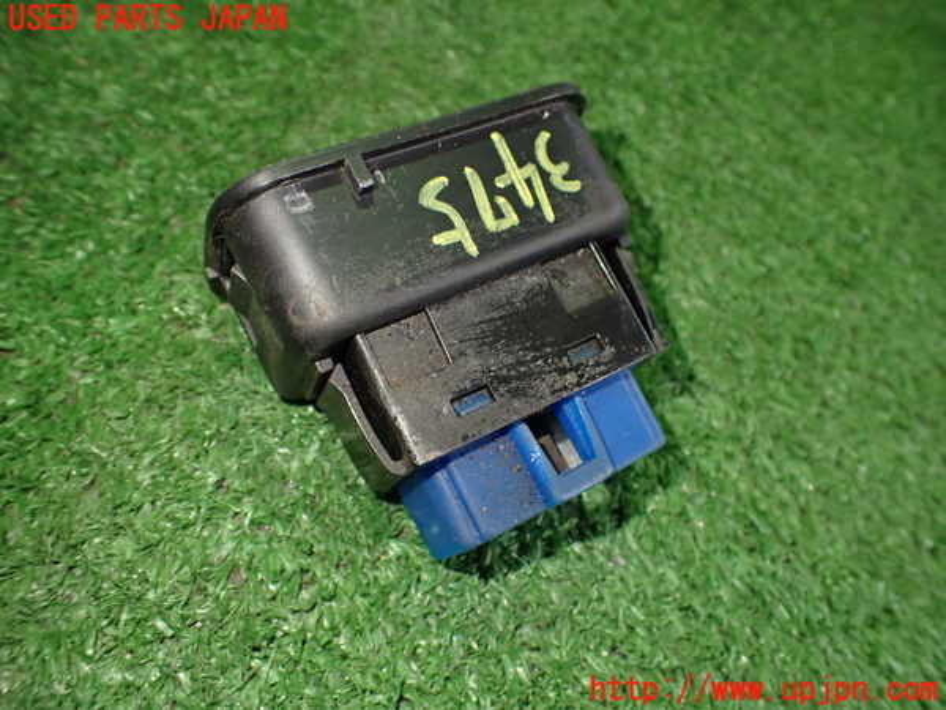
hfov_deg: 60.0
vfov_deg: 46.8
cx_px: 473
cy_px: 355
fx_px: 820
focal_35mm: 30
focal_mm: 5.4
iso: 640
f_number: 2.3
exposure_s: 1/125
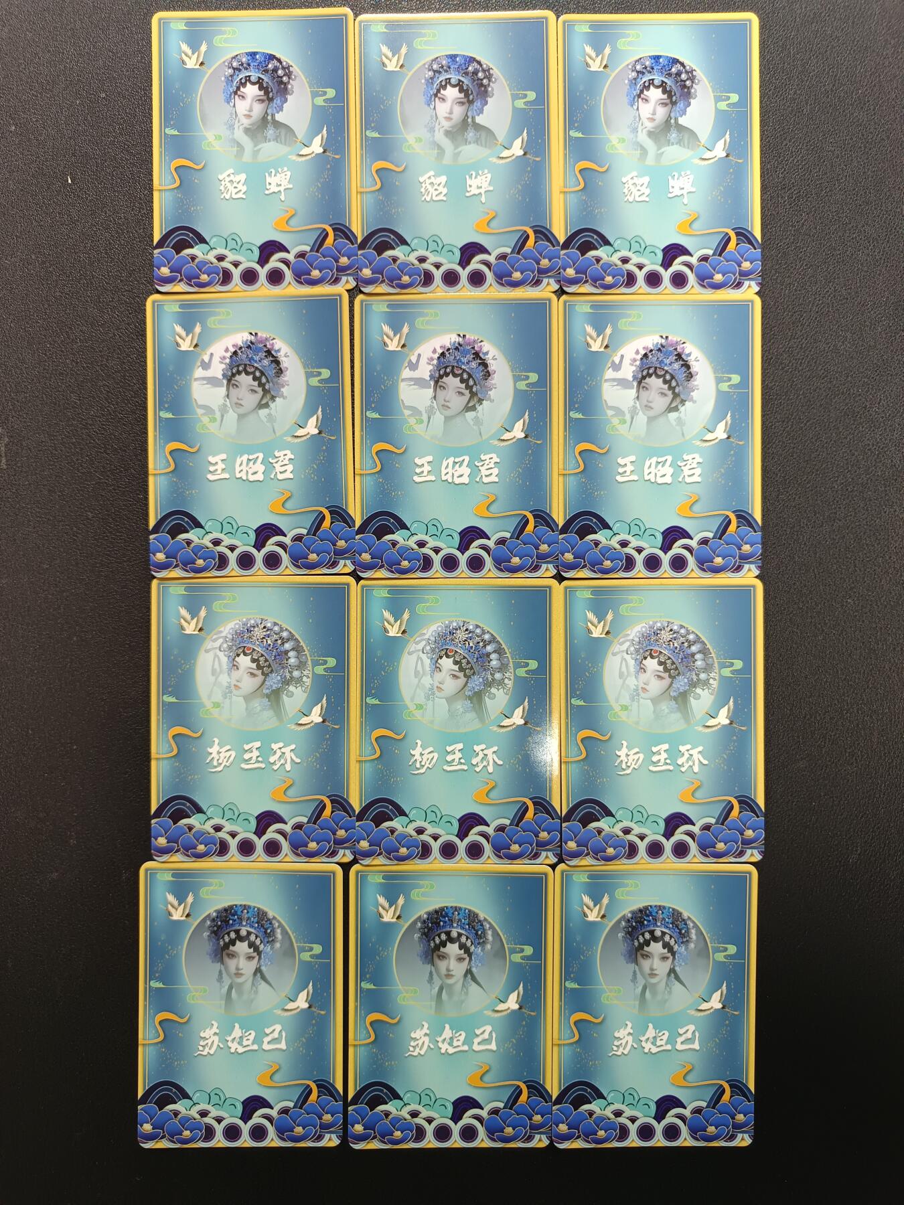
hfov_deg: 56.8
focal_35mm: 24
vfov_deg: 71.6
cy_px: 602
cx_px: 452
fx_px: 836
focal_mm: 5.31
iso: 1115
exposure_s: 1/33.3
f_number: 1.7
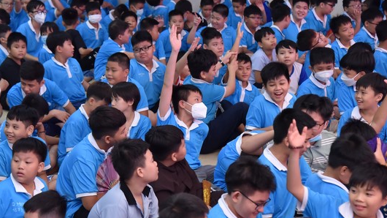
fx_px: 923
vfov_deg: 13.4
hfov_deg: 23.6
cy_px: 115
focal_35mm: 90
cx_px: 152
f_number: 4.5
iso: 2000
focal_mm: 70
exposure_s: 1/125
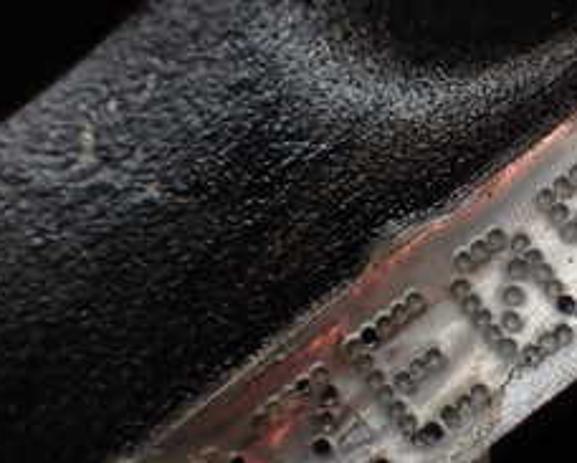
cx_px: 623
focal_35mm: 77
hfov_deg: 23.3
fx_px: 1317
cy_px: 205
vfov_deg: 19.9
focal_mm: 5.4
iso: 125
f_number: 3.2
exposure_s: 1/125
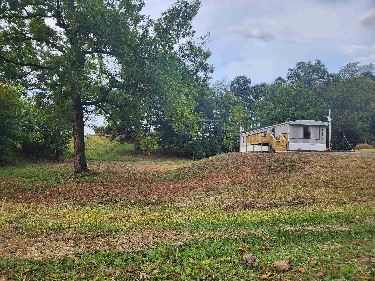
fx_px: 249
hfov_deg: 73.9
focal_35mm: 23
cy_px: 140
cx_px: 188
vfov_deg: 58.9
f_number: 1.8
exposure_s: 1/270
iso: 20
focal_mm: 5.4
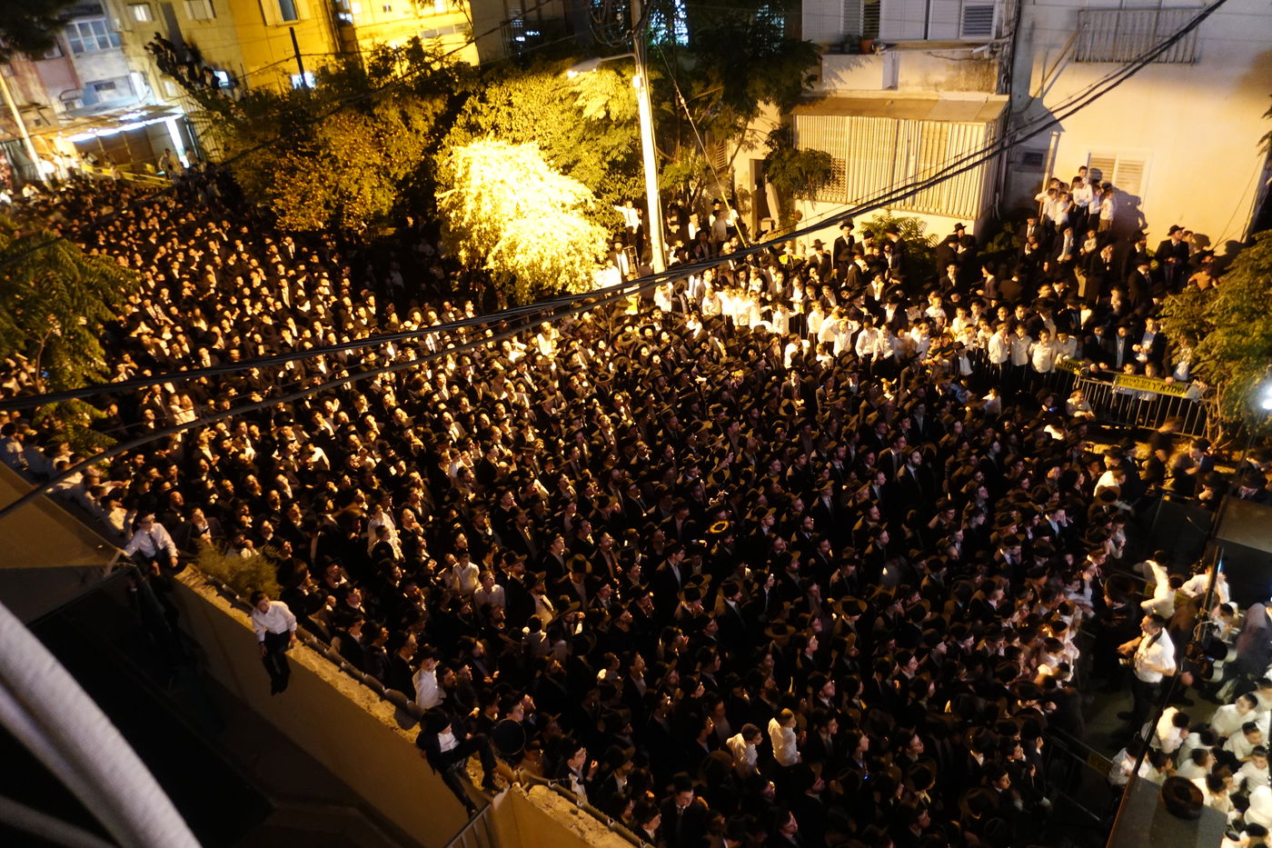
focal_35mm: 24
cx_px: 636
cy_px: 424
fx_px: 848
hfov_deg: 73.8
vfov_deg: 53.1
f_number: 1.8
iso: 1000
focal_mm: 9.4
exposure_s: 1/8
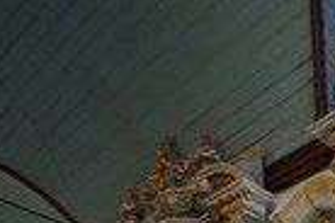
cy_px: 332
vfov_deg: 17.0
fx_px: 679
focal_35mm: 73
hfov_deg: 27.3
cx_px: 257
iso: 800
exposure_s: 1/10
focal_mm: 24
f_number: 9
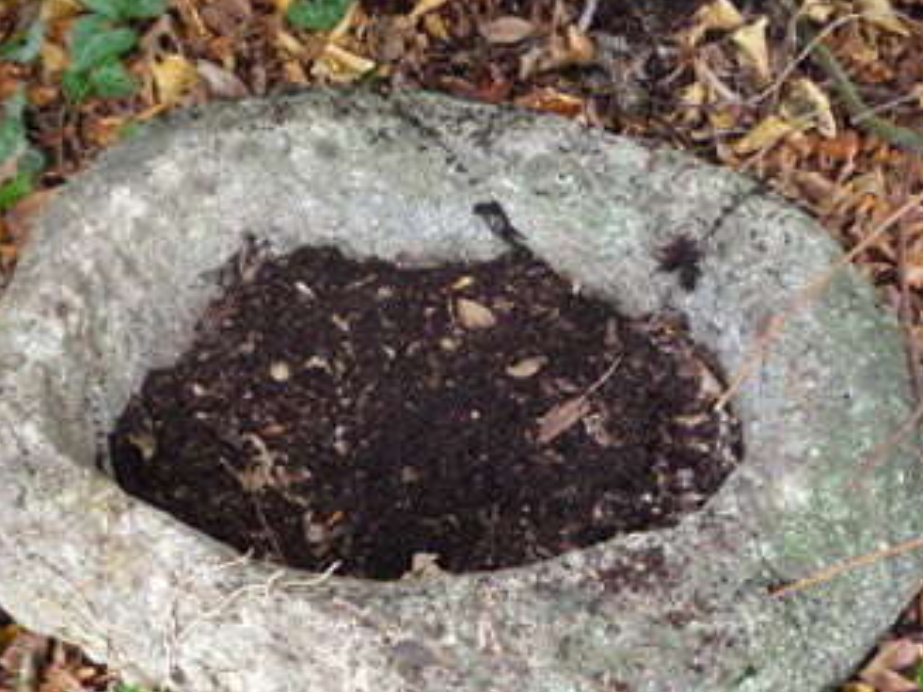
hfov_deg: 42.9
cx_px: 423
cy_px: 500
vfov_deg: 32.4
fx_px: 1173
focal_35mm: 44
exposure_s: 1/13
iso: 400
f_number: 3.3
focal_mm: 5.2
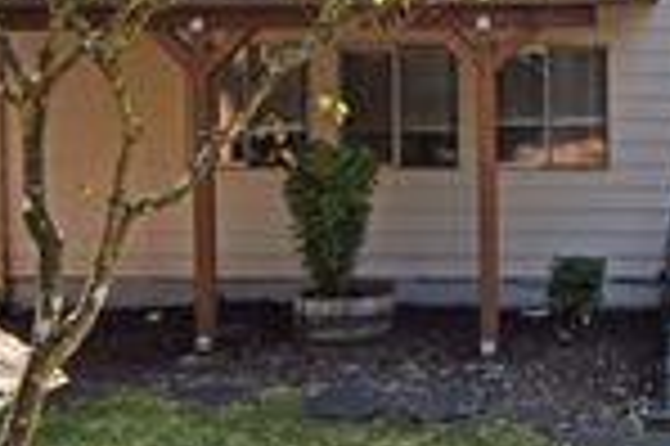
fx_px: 1407
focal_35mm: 76
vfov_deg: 17.8
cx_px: 922
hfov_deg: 23.1
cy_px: 70
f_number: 7.1
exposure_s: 1/200
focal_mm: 15
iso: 400
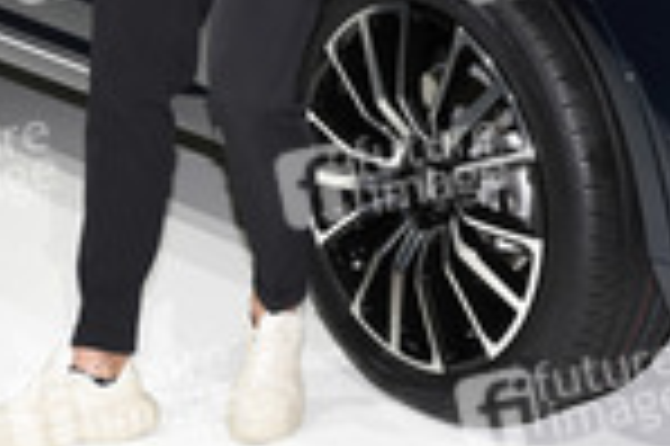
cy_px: -162
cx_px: 452
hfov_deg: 19.2
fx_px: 1971
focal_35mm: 106
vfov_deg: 12.4
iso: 500
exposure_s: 1/100
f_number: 6.3
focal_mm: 35
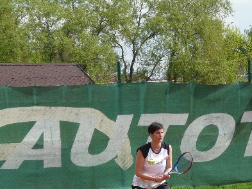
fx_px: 1231
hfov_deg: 11.6
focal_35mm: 169
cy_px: 140
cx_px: 252
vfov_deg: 8.8
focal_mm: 13.6
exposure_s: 1/250
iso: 100
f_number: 5.6
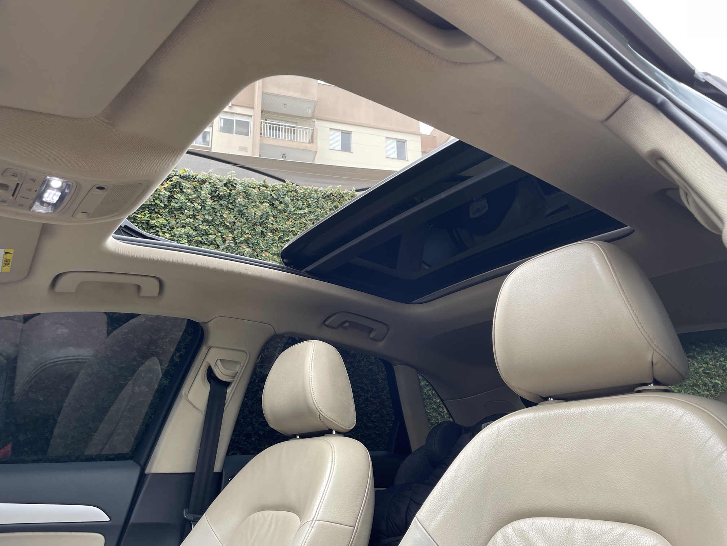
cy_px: 273
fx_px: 546
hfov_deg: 67.3
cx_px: 364
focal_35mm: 26
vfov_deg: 53.1
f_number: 1.6
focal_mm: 4.2
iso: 32
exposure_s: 1/156
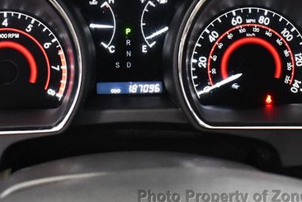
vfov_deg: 21.3
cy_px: 36
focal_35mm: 63
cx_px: 128
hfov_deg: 31.8
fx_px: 529
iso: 4000
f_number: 3.5
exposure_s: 1/60
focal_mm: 18
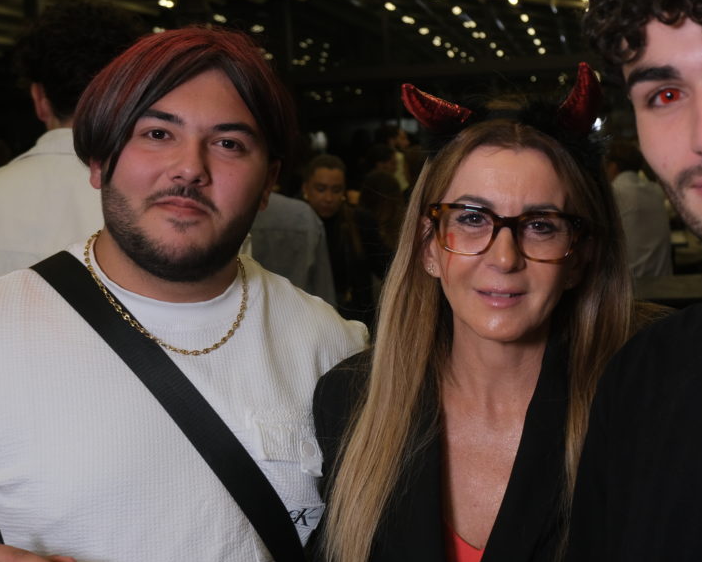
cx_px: 445
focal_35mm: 52
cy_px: 226
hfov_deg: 35.8
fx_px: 1081
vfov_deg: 29.1
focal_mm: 25.6
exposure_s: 1/60
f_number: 4.4
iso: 1000
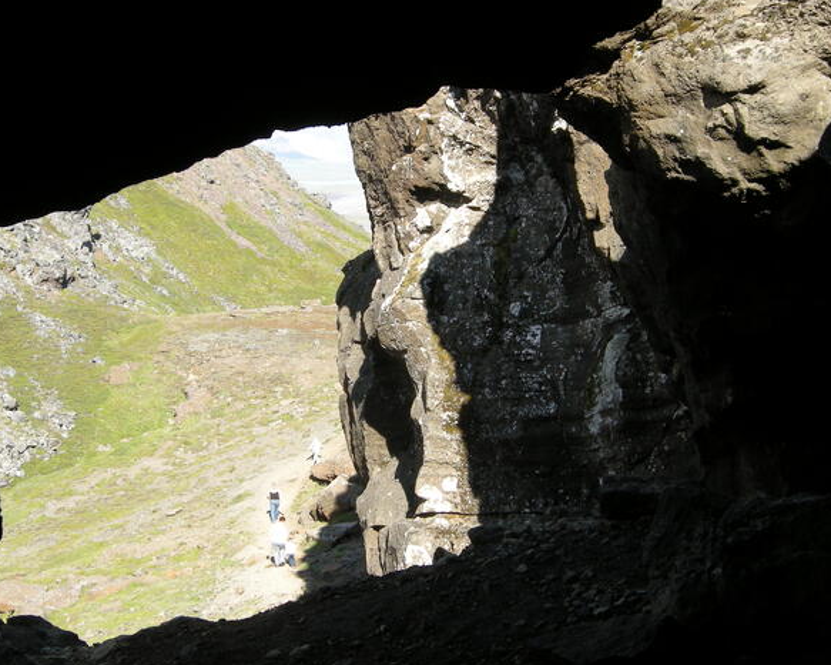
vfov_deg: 25.4
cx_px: 381
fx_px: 1475
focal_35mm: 60
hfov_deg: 31.4
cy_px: 328
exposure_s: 1/207
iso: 100
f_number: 4.8
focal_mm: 7.5
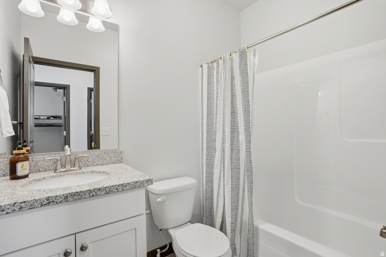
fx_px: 171
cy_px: 128
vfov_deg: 73.7
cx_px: 193
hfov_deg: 96.8
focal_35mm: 16
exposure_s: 1/60
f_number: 9
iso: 250
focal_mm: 16
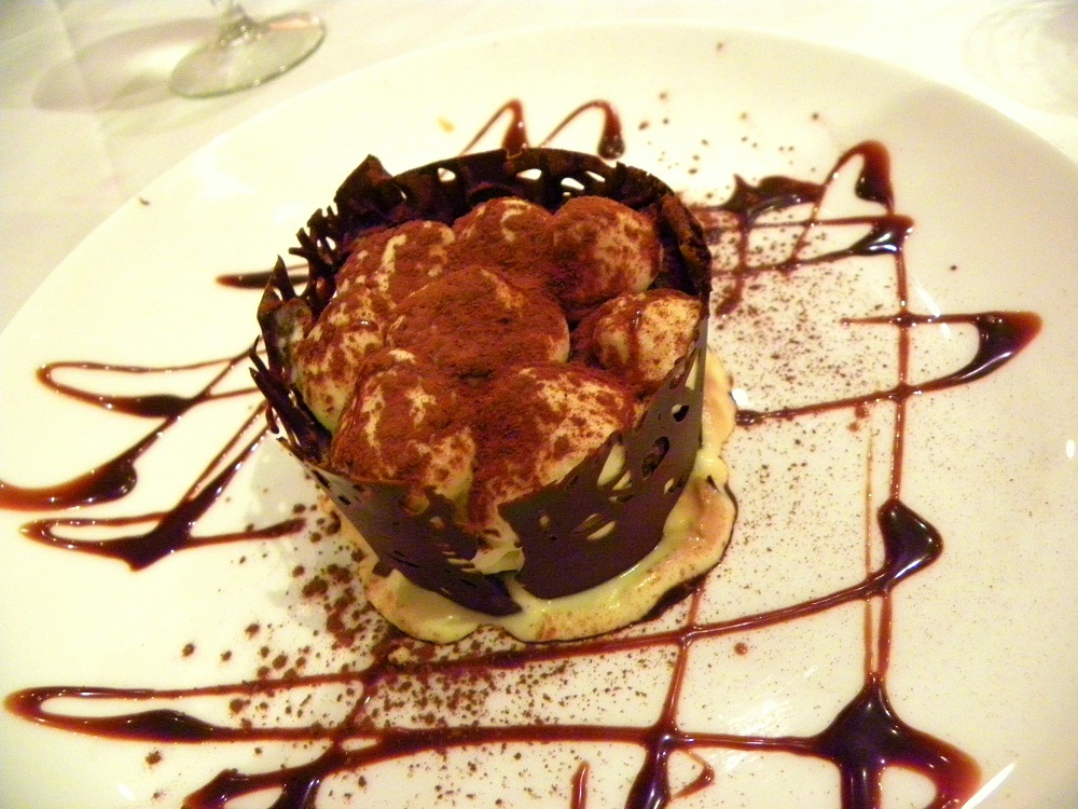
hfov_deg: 67.3
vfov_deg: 53.1
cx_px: 539
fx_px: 810
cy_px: 404
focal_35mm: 26
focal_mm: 4.6
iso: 800
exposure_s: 1/4.5
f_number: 2.8
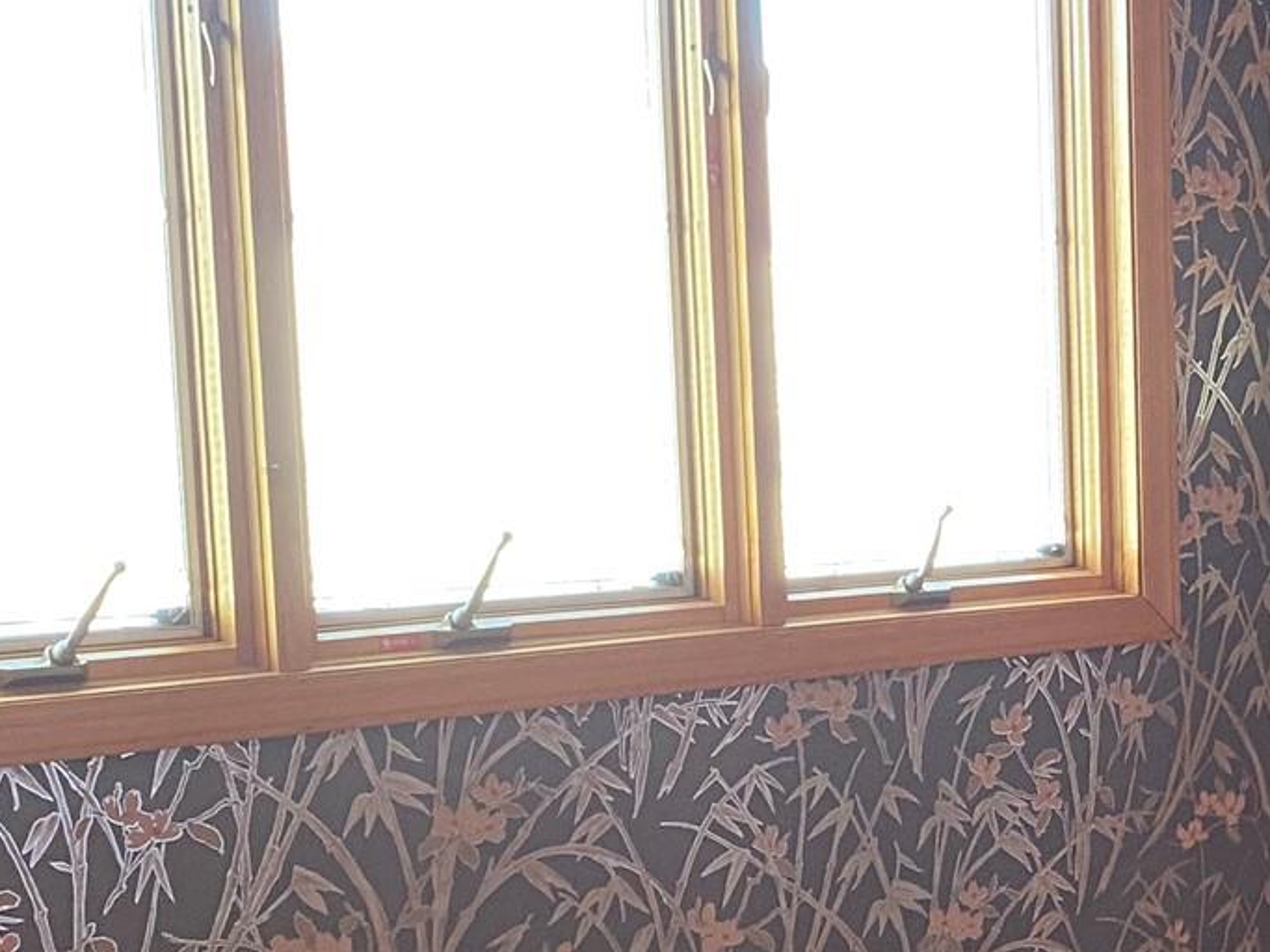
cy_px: 729
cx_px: 1363
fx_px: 2861
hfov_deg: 23.6
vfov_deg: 18.8
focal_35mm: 78
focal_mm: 4.25
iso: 160
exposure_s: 1/60
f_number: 1.8
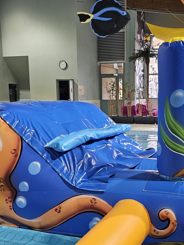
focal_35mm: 49
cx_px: 126
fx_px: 347
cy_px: 158
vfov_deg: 38.6
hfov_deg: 29.4
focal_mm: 6.3
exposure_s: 1/100
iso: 125
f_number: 1.7
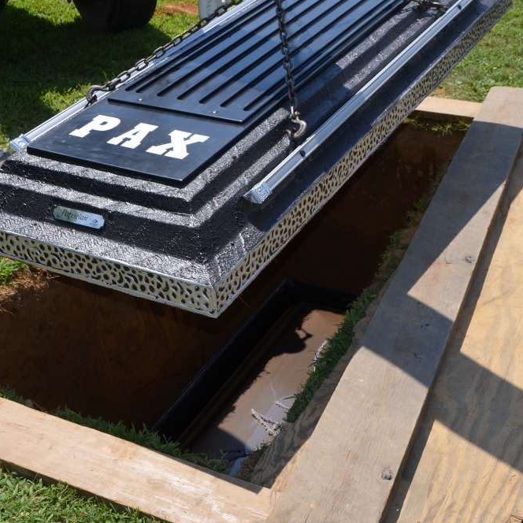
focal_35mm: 51
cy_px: 259
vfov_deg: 33.4
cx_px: 295
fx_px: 872
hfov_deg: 33.4
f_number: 9
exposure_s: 1/200
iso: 100
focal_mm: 26
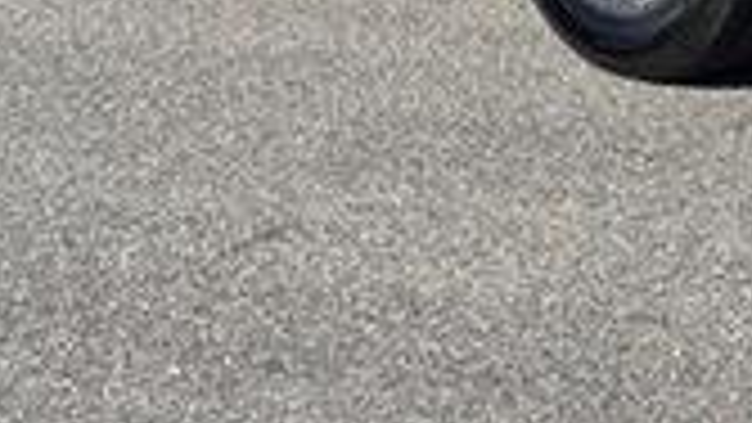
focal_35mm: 158
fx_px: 3151
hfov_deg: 13.4
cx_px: 743
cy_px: -400
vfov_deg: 7.4
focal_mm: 6.76
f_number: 1.78
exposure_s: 1/3425
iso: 64
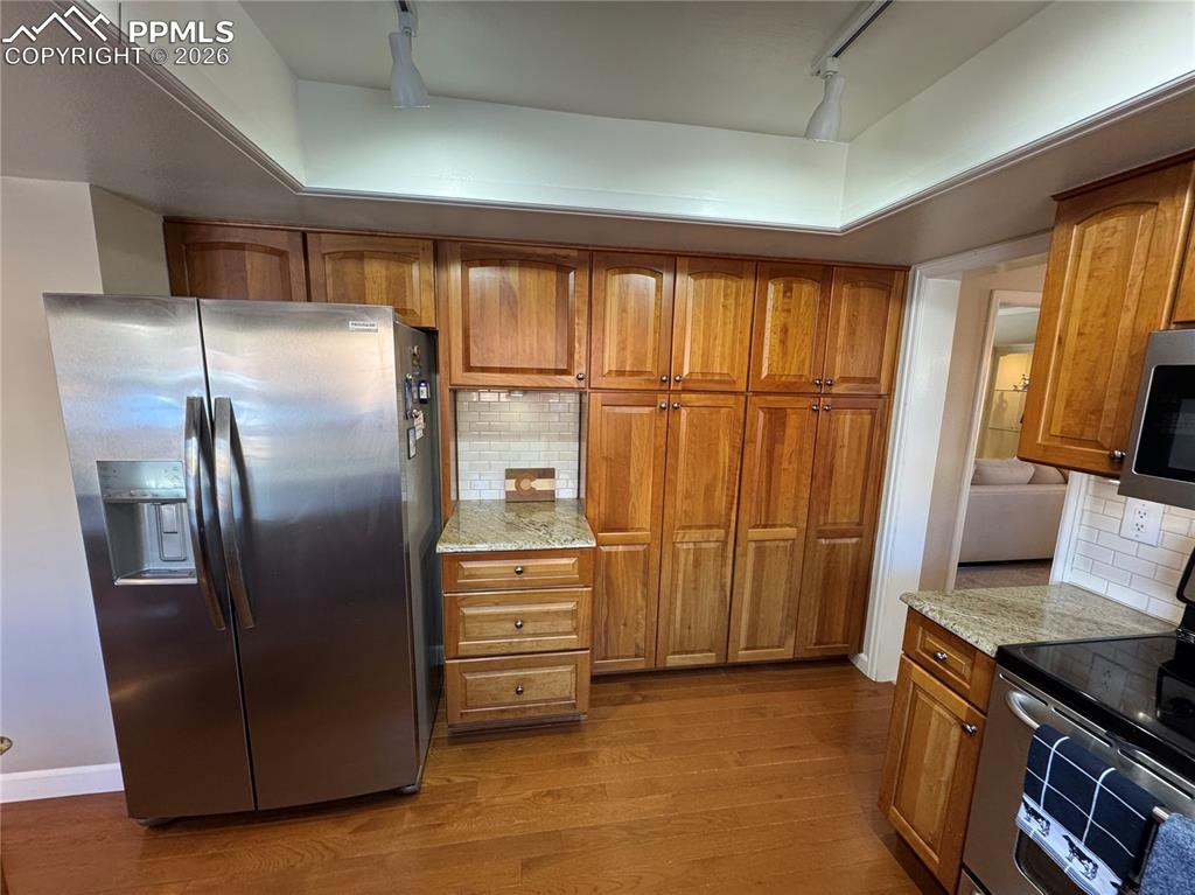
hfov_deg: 102.1
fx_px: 483
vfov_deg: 85.6
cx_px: 598
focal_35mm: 14
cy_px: 448
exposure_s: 1/60
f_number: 2.2
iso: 250
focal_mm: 2.22
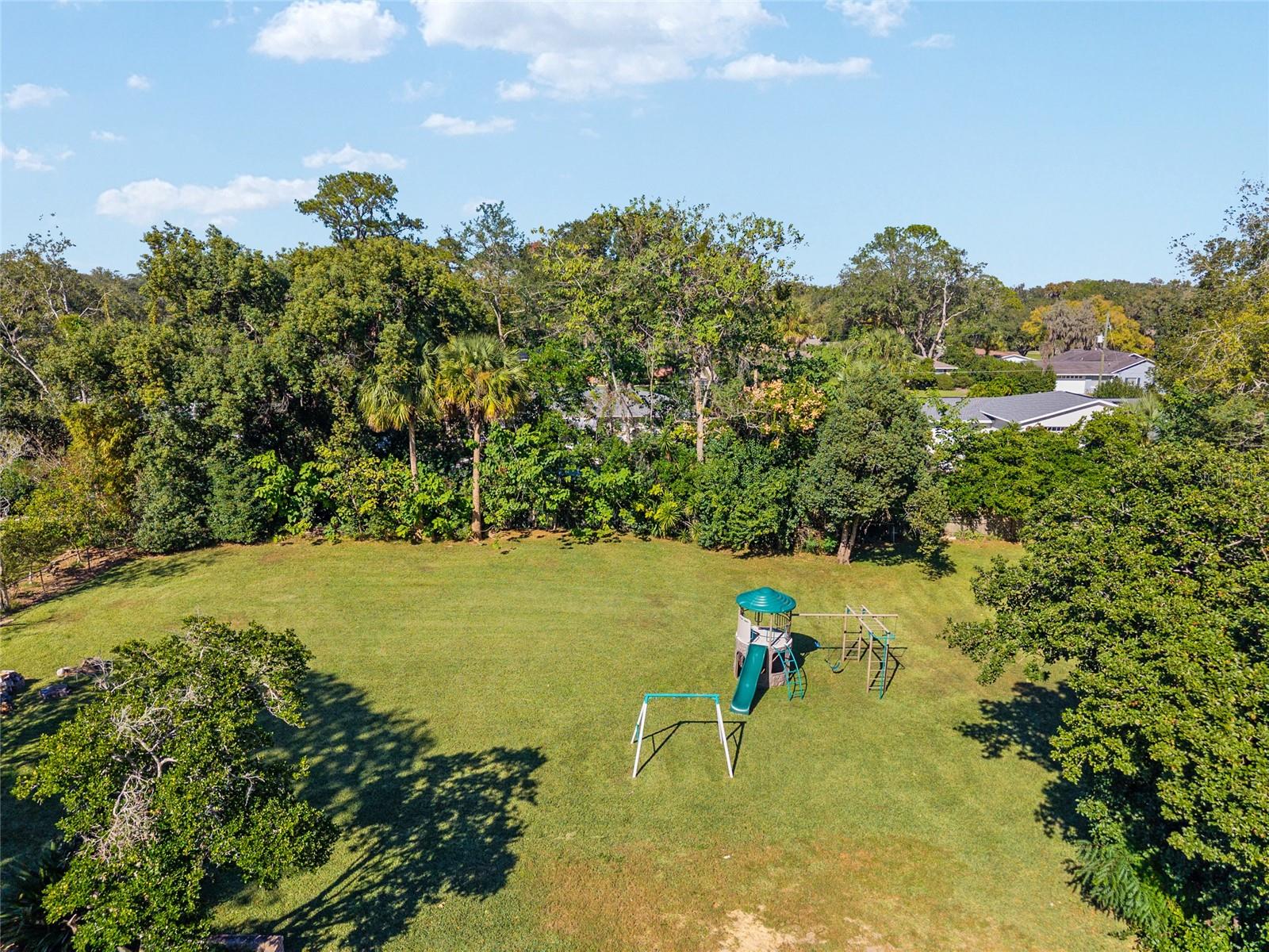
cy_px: 476
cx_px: 634
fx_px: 880
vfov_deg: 56.8
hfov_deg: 71.6
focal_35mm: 24
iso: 170
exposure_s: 1/3200
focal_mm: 8.67
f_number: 1.8
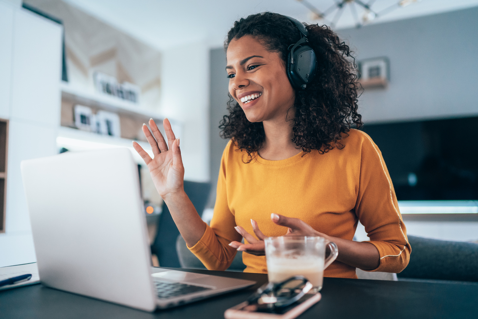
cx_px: 239
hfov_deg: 54.4
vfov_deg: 37.9
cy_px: 160
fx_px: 465
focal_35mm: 35
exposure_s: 1/250
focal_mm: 35
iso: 3200
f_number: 1.8
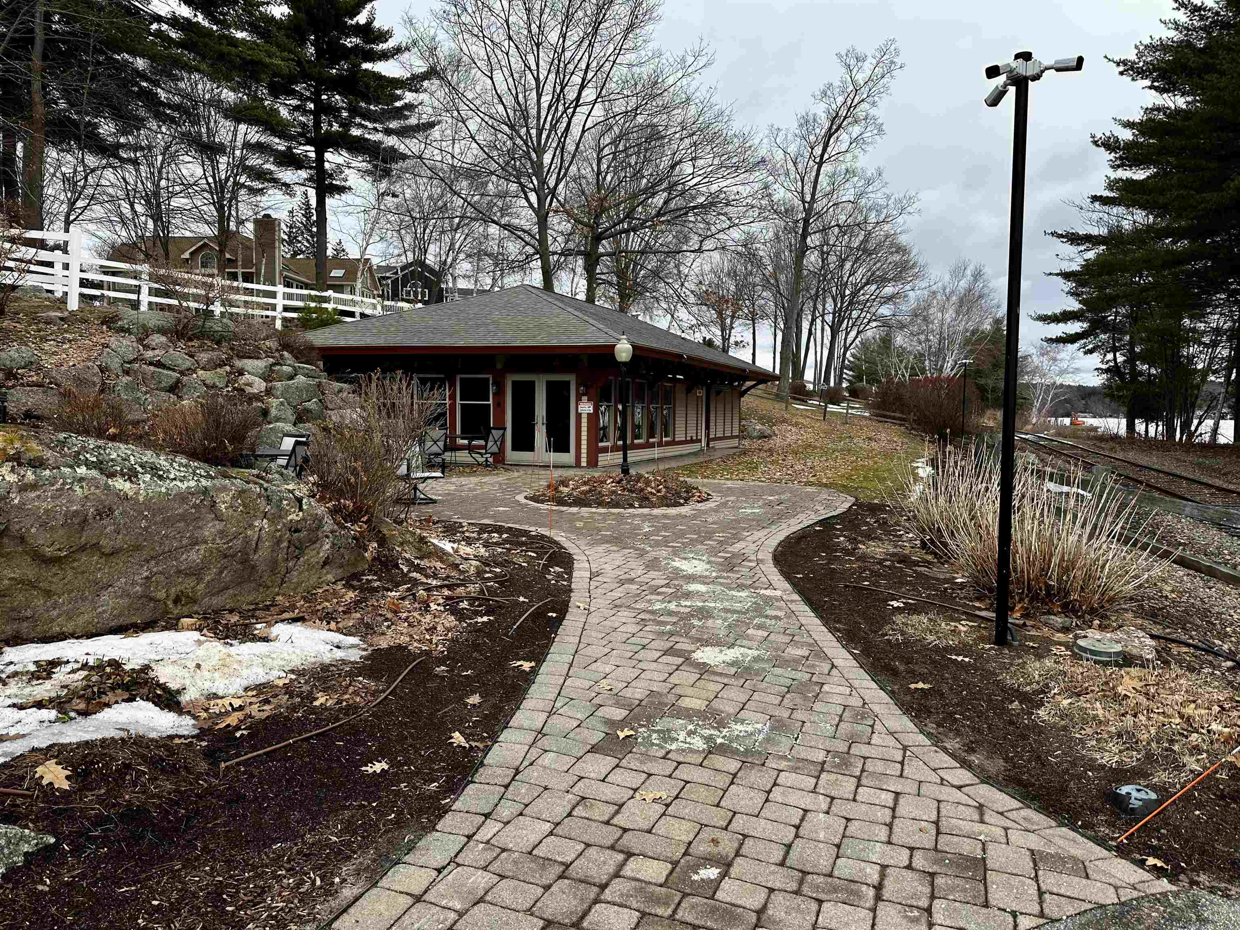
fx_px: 860
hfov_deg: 71.6
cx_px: 620
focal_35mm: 24
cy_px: 465
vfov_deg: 56.8
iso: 80
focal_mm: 6.86
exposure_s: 1/989
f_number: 1.78
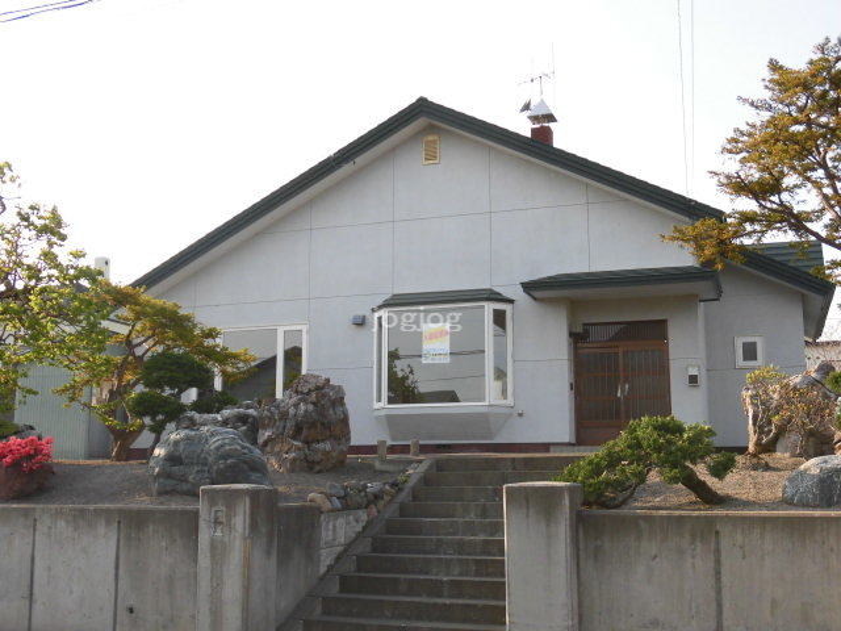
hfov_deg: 43.9
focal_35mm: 43
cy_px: 316
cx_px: 420
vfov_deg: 33.6
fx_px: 1045
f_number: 3.8
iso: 100
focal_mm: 7.72
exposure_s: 1/400
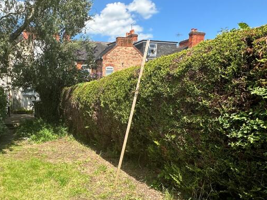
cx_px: 61
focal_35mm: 28
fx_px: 216
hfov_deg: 59.4
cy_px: 127
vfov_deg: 49.2
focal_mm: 2.22
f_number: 2.2
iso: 40
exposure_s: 1/917
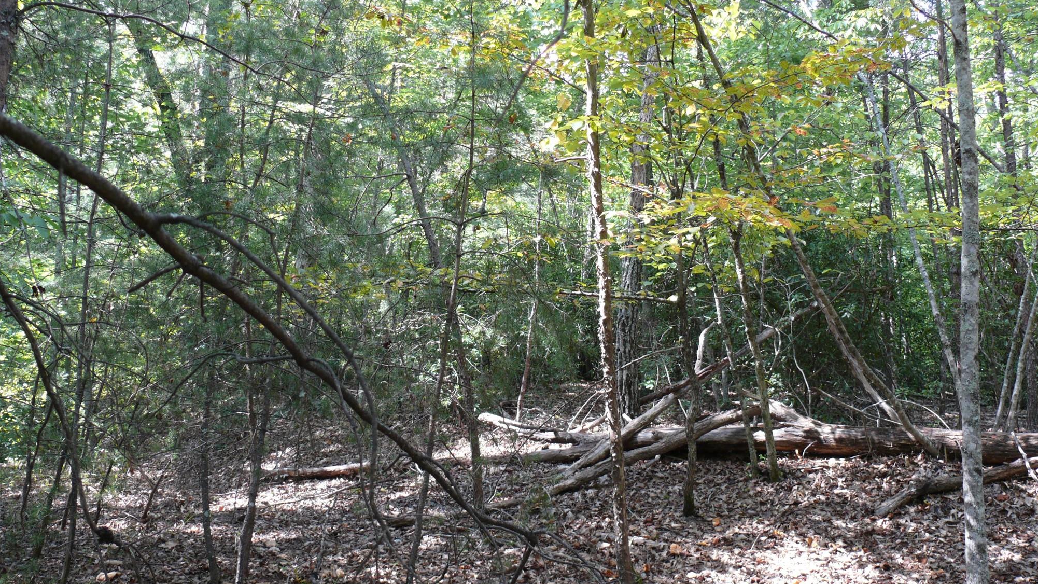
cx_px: 530
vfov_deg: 30.4
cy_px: 287
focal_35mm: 39
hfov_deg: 51.6
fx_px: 1073
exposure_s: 1/80
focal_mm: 7.4
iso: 100
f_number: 2.8
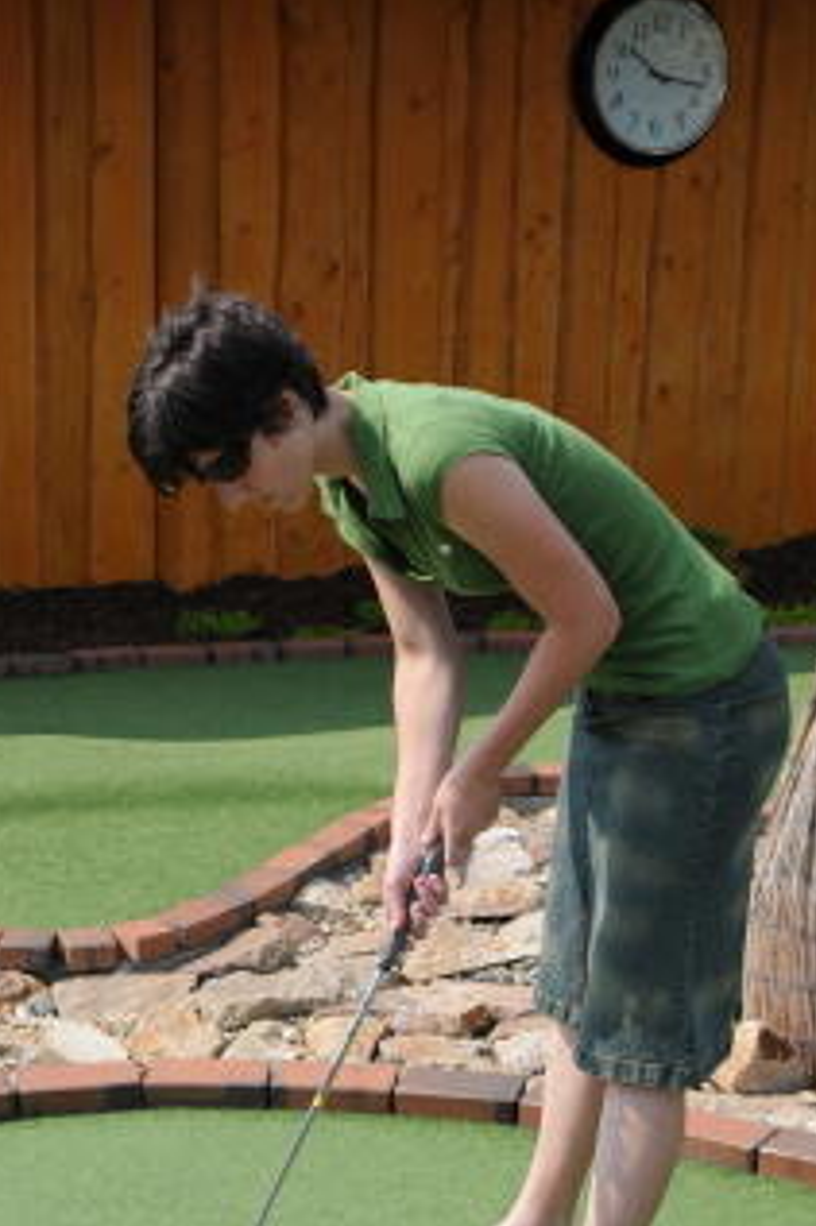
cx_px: 367
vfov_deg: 24.4
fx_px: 2818
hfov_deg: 16.5
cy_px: 804
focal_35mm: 83
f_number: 7.1
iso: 200
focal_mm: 35
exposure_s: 1/640
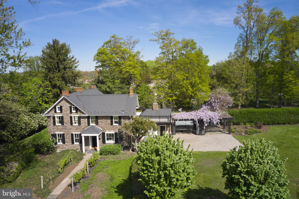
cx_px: 150
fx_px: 232
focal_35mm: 28
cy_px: 100
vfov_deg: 46.4
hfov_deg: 65.5
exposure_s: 1/25
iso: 400
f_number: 7.1
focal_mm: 10.26
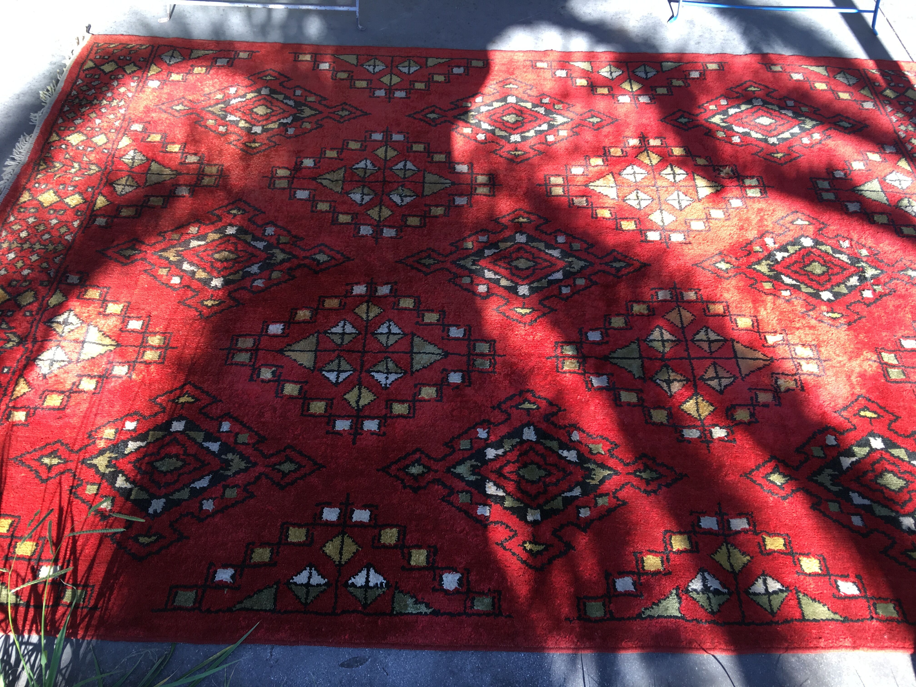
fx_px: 767
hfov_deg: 61.7
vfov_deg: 48.2
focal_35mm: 29
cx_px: 458
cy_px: 344
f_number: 2.2
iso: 25
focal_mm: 4.15
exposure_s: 1/122
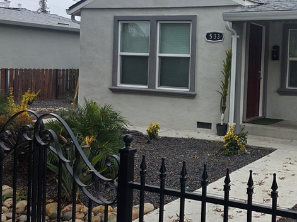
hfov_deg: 36.1
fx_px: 429
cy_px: 75
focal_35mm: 50
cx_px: 262
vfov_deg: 28.9
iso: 32
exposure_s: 1/180
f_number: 1.7
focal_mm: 6.3
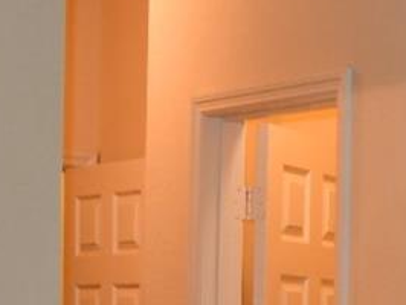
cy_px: 422
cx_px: 1030
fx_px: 1831
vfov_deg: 9.3
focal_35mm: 156
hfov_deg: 10.5
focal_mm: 18
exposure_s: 1/60
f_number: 3.5
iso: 720
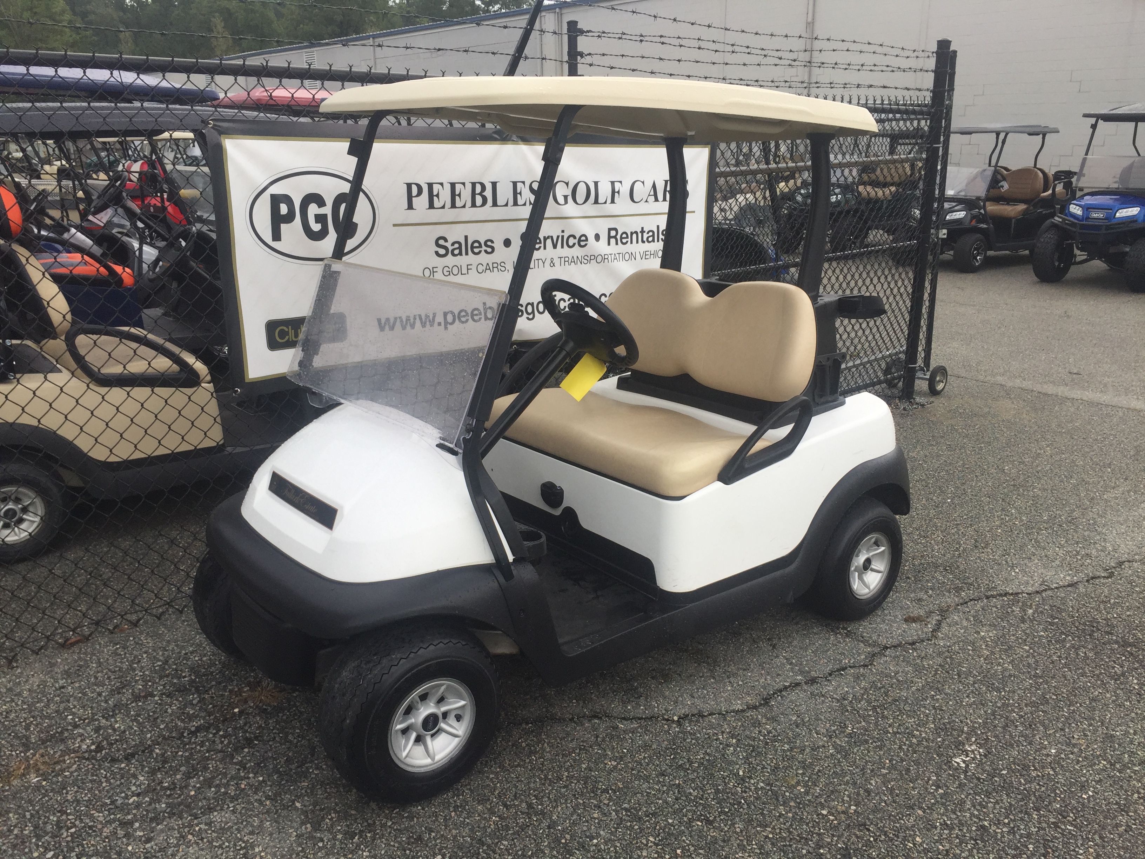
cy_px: 430
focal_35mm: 29
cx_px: 572
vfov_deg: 48.2
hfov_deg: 61.7
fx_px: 959
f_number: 2.2
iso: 32
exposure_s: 1/824
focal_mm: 4.15
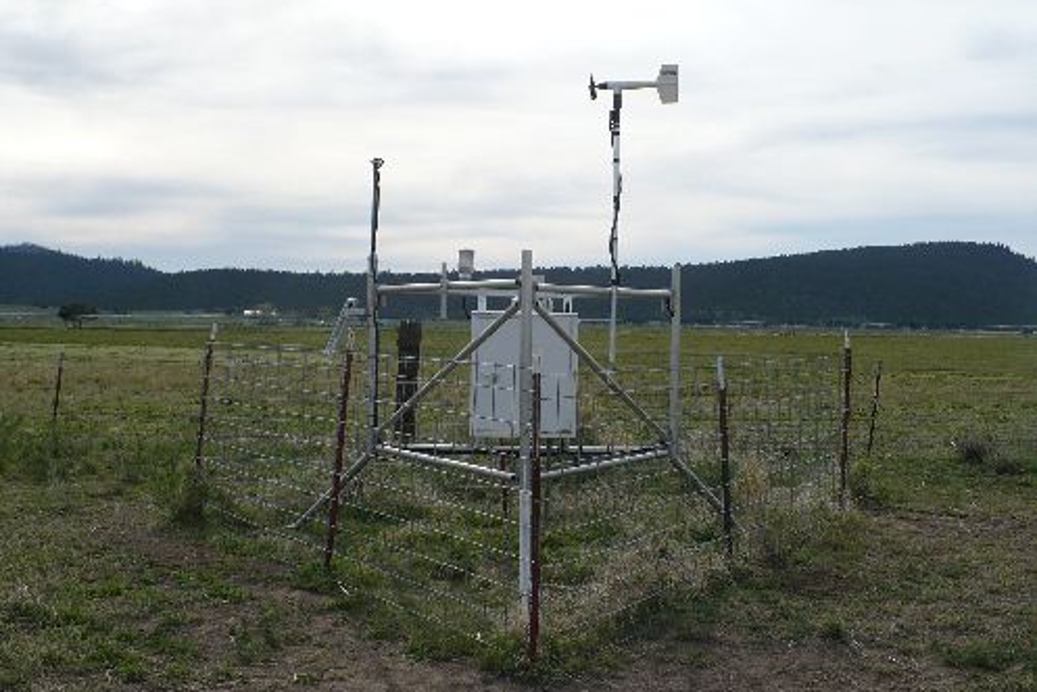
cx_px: 520
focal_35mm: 46
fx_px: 1326
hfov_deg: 42.7
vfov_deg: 29.3
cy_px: 364
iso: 100
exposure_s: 1/250
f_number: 8
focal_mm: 6.1
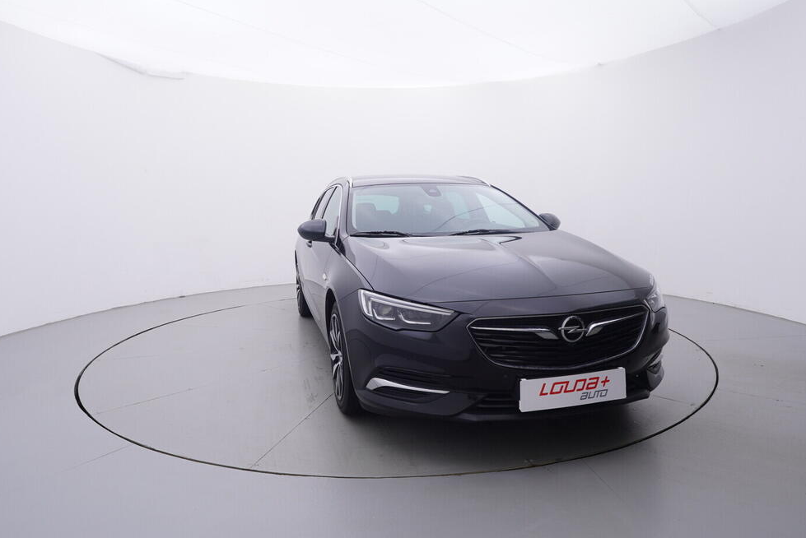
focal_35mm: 24
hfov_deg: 74.8
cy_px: 267
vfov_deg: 54.1
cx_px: 397
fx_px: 527
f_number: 5
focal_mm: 15
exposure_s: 1/80
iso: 200
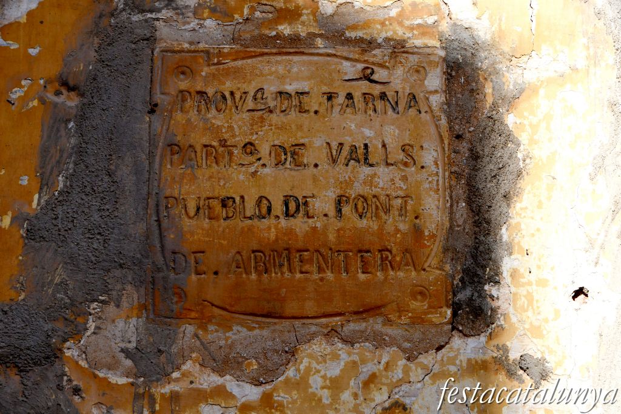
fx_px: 2069
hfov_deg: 17.1
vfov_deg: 11.4
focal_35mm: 120
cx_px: 310
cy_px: 207
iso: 1000
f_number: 14
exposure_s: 1/800
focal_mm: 80
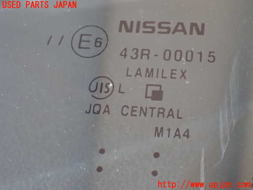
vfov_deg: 19.1
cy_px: 95
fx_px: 563
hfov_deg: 25.3
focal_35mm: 77
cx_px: 126
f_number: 4.1
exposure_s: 1/80
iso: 1250
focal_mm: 13.65
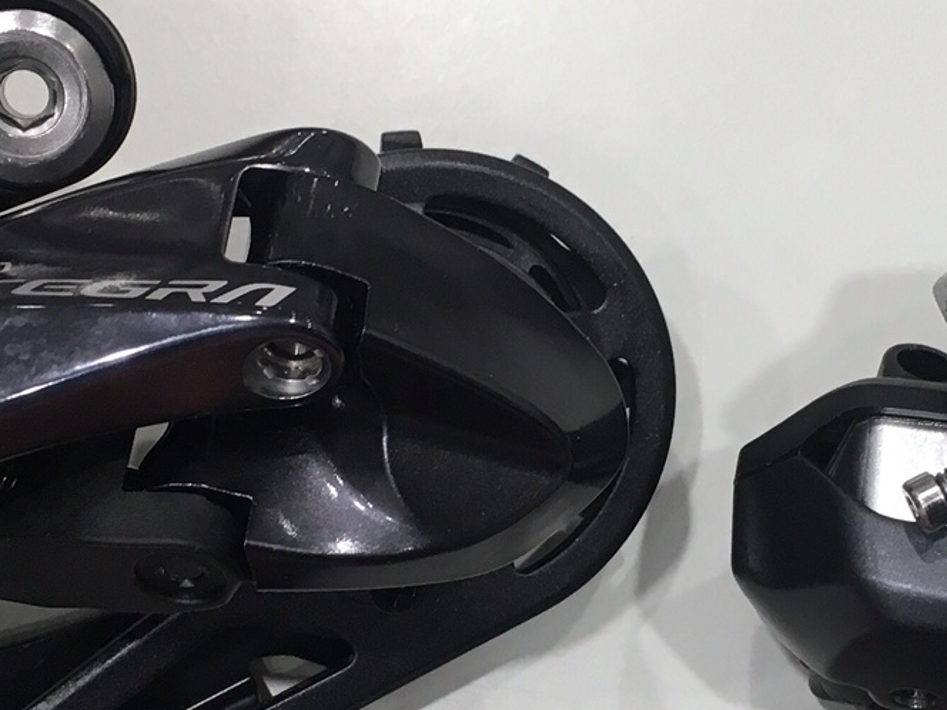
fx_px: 2407
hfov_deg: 22.1
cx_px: 659
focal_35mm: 88
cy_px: 555
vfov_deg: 16.7
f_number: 2.2
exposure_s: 1/30
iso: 25
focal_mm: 4.15
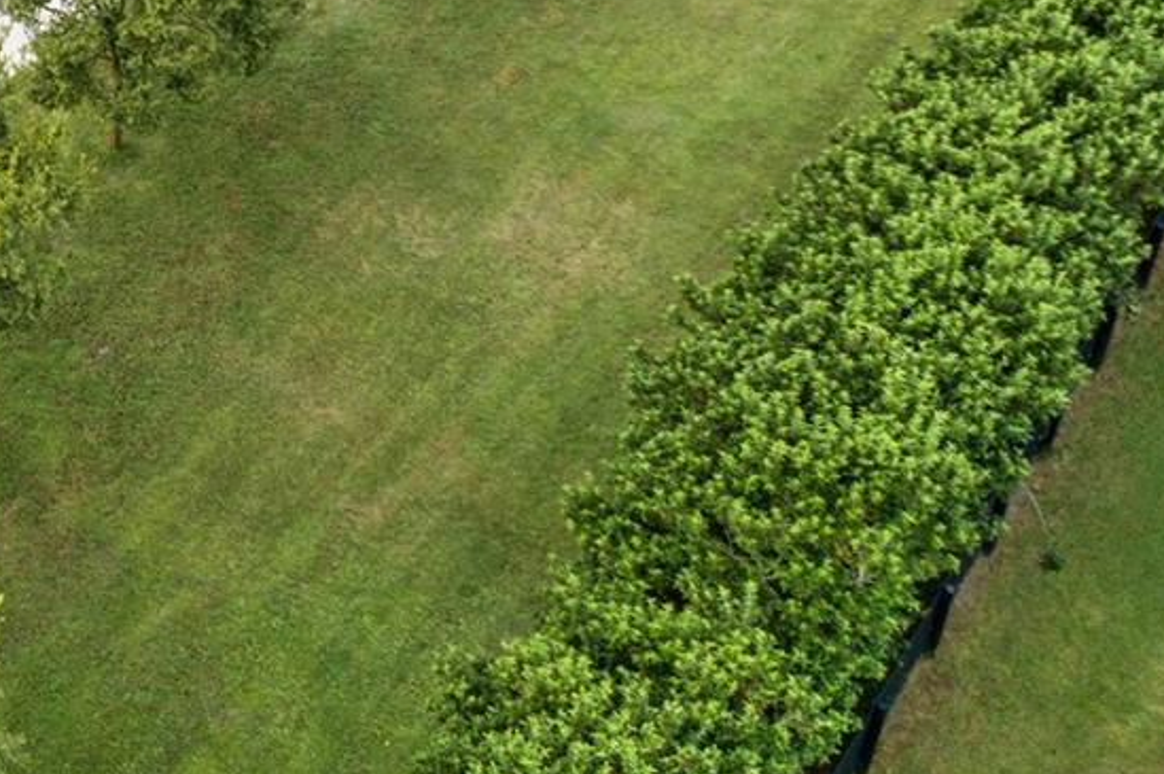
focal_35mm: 70
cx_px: -335
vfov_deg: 17.9
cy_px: -296
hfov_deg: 25.1
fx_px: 2261
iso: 100
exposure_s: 1/640
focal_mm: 8.8
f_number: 2.8
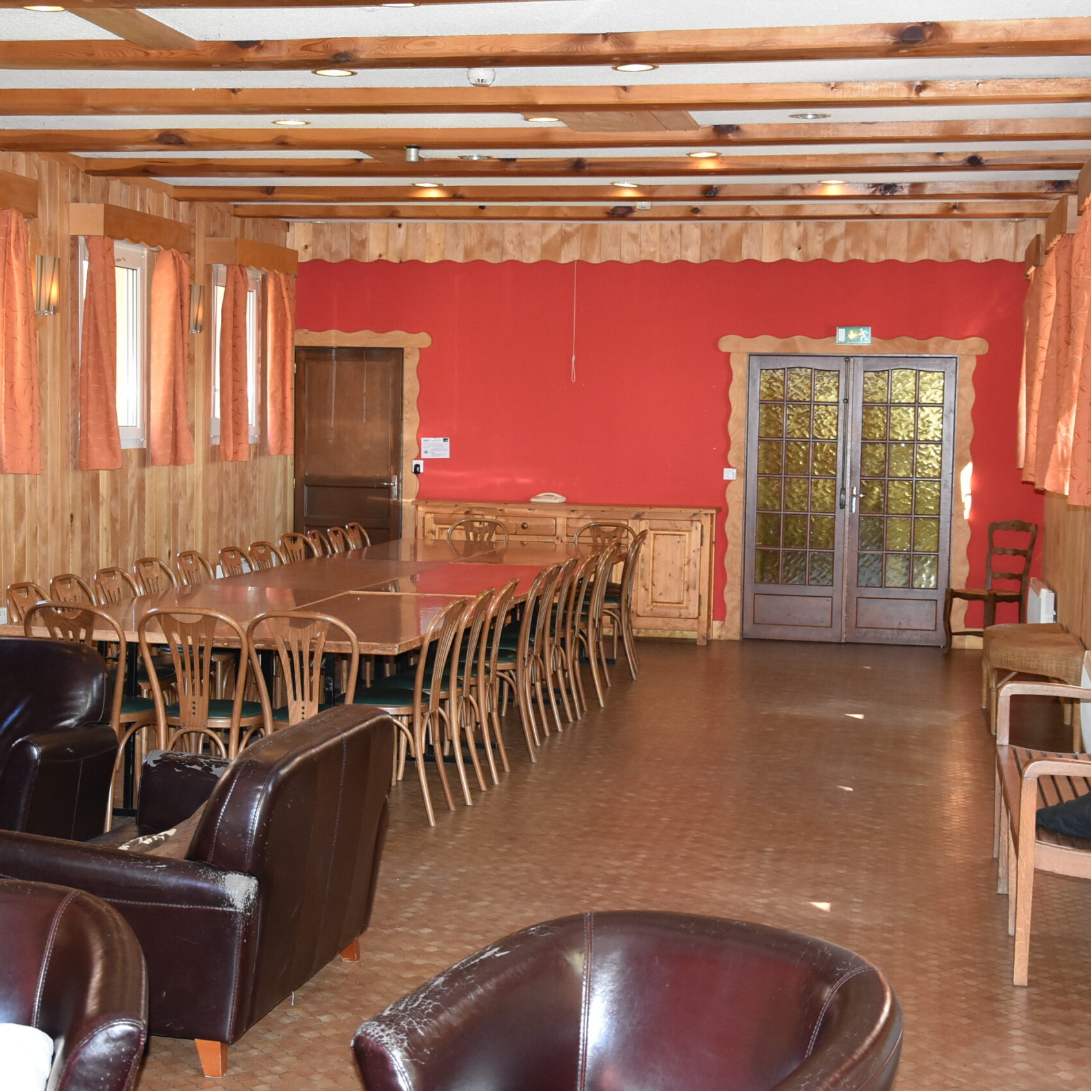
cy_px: 551
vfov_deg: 29.6
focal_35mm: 58
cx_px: 520
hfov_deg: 29.5
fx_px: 2068
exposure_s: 1/60
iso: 1250
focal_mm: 30
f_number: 4.2
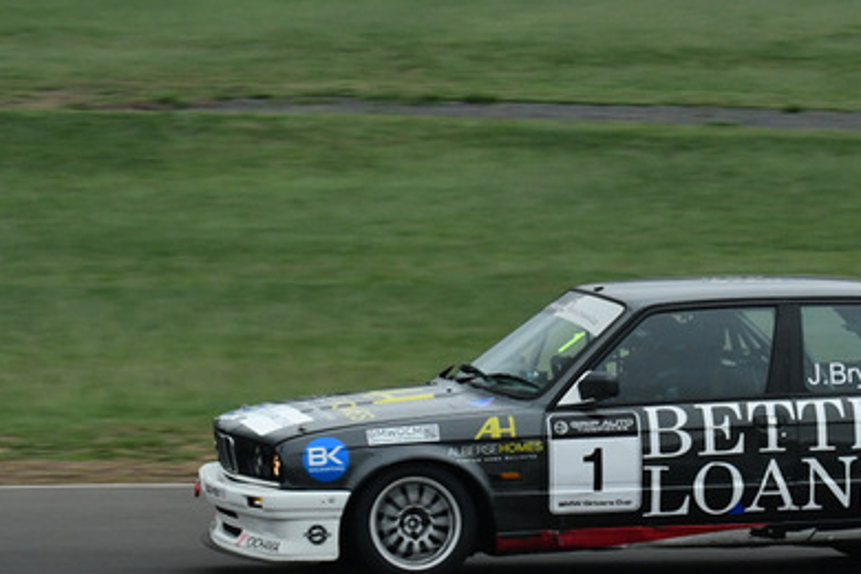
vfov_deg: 4.4
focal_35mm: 314
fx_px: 7509
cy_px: 113
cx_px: 612
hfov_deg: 6.6
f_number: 11
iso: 1600
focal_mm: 102
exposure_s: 1/320
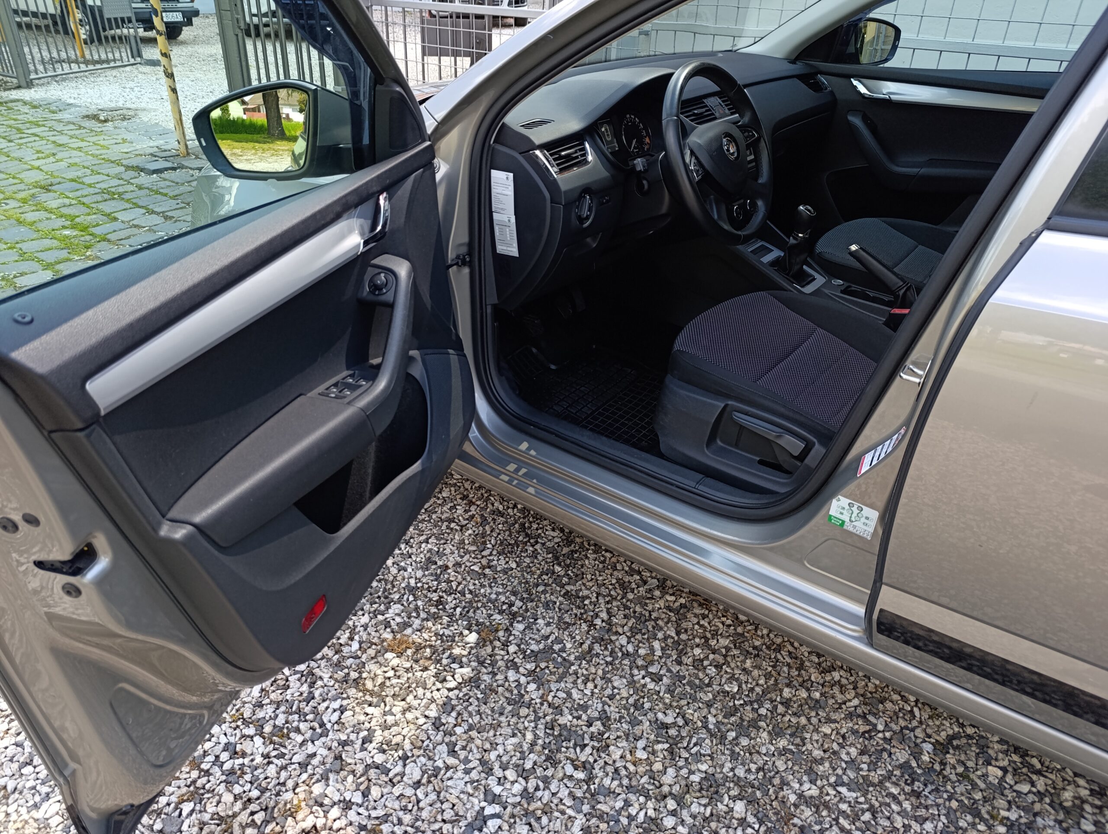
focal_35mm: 23
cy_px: 417
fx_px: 737
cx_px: 554
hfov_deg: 73.8
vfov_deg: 59.0
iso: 50
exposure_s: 1/117
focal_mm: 6.14
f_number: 1.6
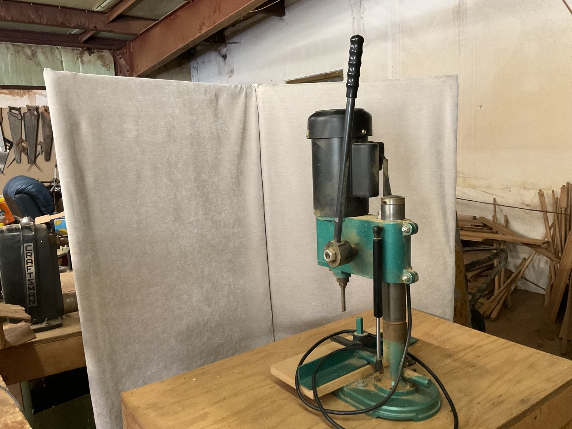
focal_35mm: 29
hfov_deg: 61.7
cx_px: 286
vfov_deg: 48.2
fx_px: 479
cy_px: 214
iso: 250
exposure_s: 1/60
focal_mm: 3
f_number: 1.8
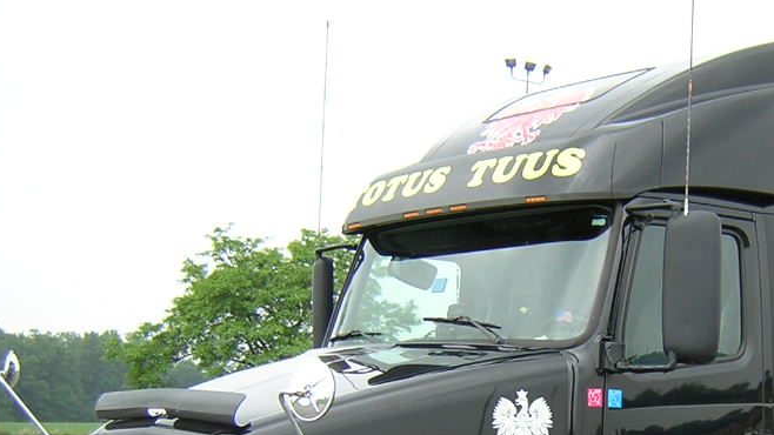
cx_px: 588
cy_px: 429
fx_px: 1252
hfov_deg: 33.6
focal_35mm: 61
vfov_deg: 19.2
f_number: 2.6
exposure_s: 1/334
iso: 100
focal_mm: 4.7
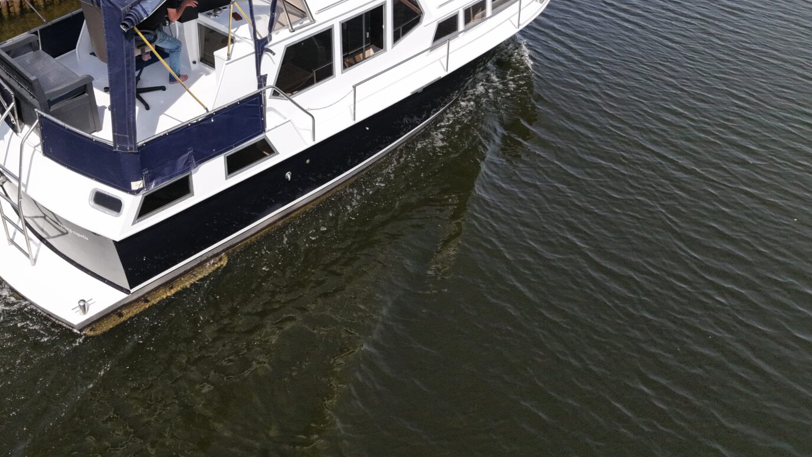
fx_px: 818
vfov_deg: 30.1
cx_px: 250
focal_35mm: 38
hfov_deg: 51.5
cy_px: 66
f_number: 1.8
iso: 1330
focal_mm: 8.67
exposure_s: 1/640
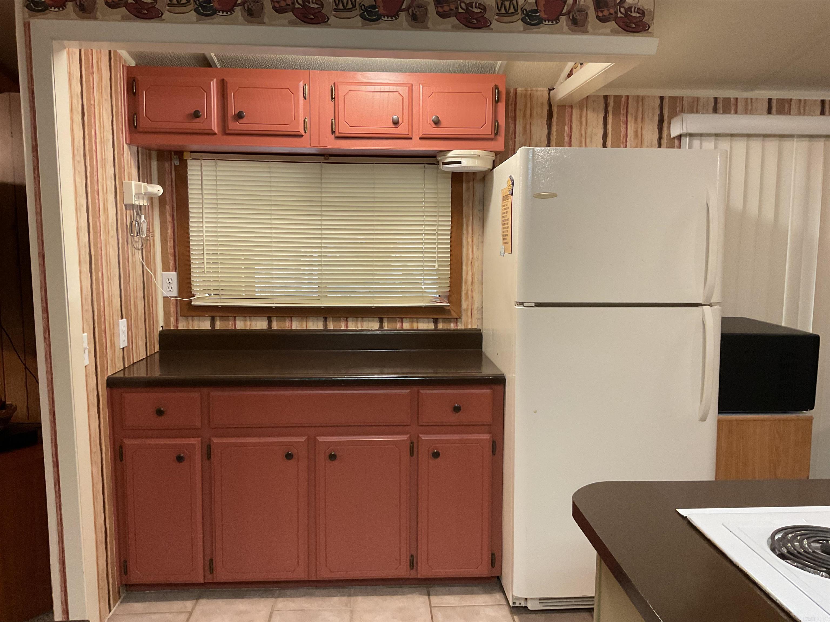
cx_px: 415
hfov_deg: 61.7
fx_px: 695
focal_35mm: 29
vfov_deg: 48.2
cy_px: 311
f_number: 1.8
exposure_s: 1/60
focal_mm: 3
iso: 125
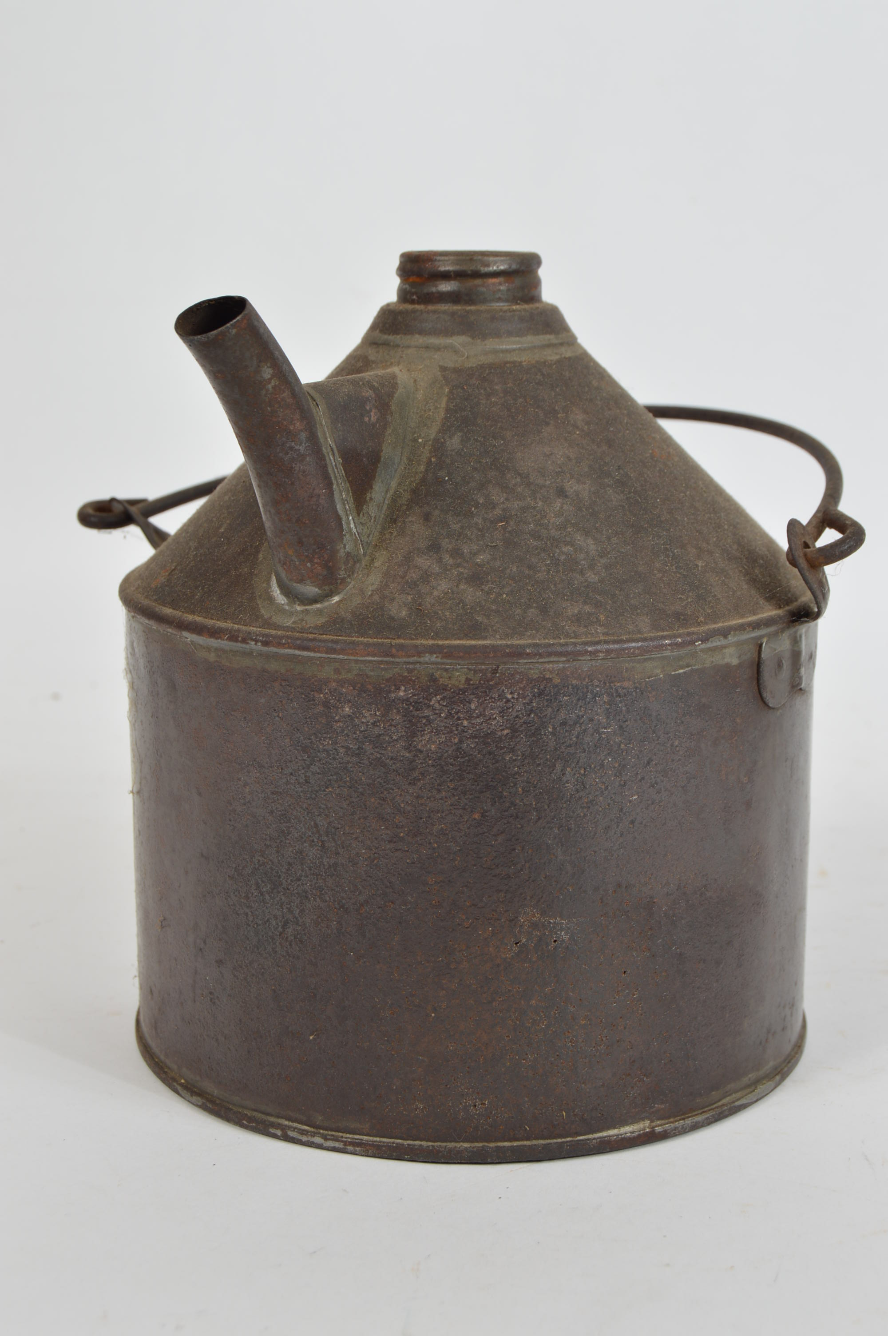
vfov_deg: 35.1
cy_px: 668
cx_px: 444
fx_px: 2113
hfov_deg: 23.7
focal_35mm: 57
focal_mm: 38
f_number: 9
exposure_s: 1/80
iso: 100
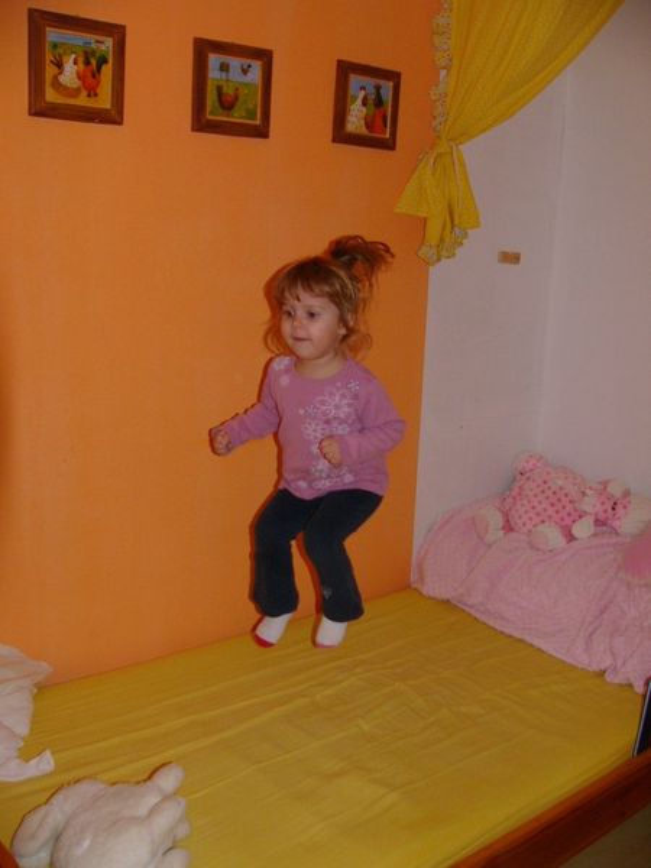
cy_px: 434
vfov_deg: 51.4
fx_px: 903
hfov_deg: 39.7
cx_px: 326
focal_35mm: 36
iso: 100
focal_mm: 6
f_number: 2.8
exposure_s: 1/60
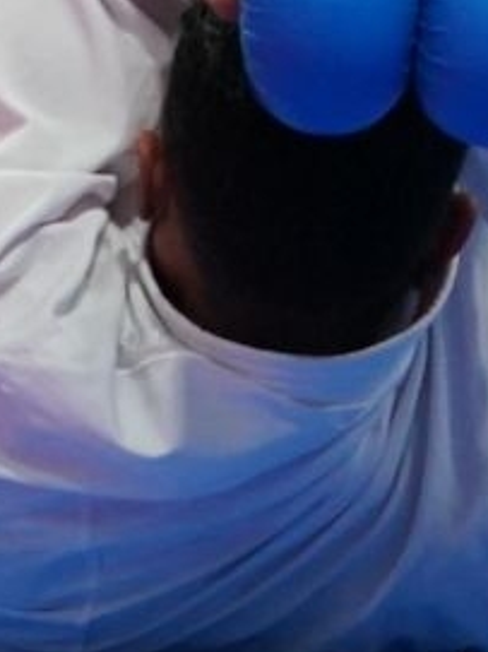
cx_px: 1111
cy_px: -755
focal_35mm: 1841
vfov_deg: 1.1
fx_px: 34632
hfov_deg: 0.8
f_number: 4
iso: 2000
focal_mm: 192
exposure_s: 1/1000
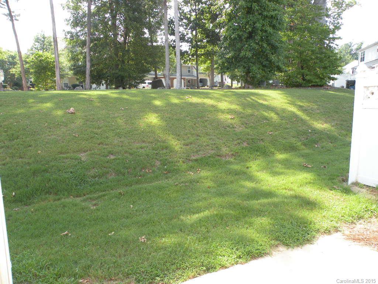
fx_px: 295
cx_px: 189
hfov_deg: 65.3
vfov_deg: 51.4
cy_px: 142
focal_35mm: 27
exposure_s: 1/85.6
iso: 64
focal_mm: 4.7
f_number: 4
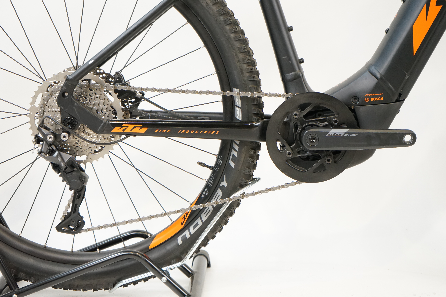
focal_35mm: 70
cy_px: 148
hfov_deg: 28.8
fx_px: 867
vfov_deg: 19.5
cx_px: 223
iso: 3200
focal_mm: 70
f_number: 5.6
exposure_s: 1/200
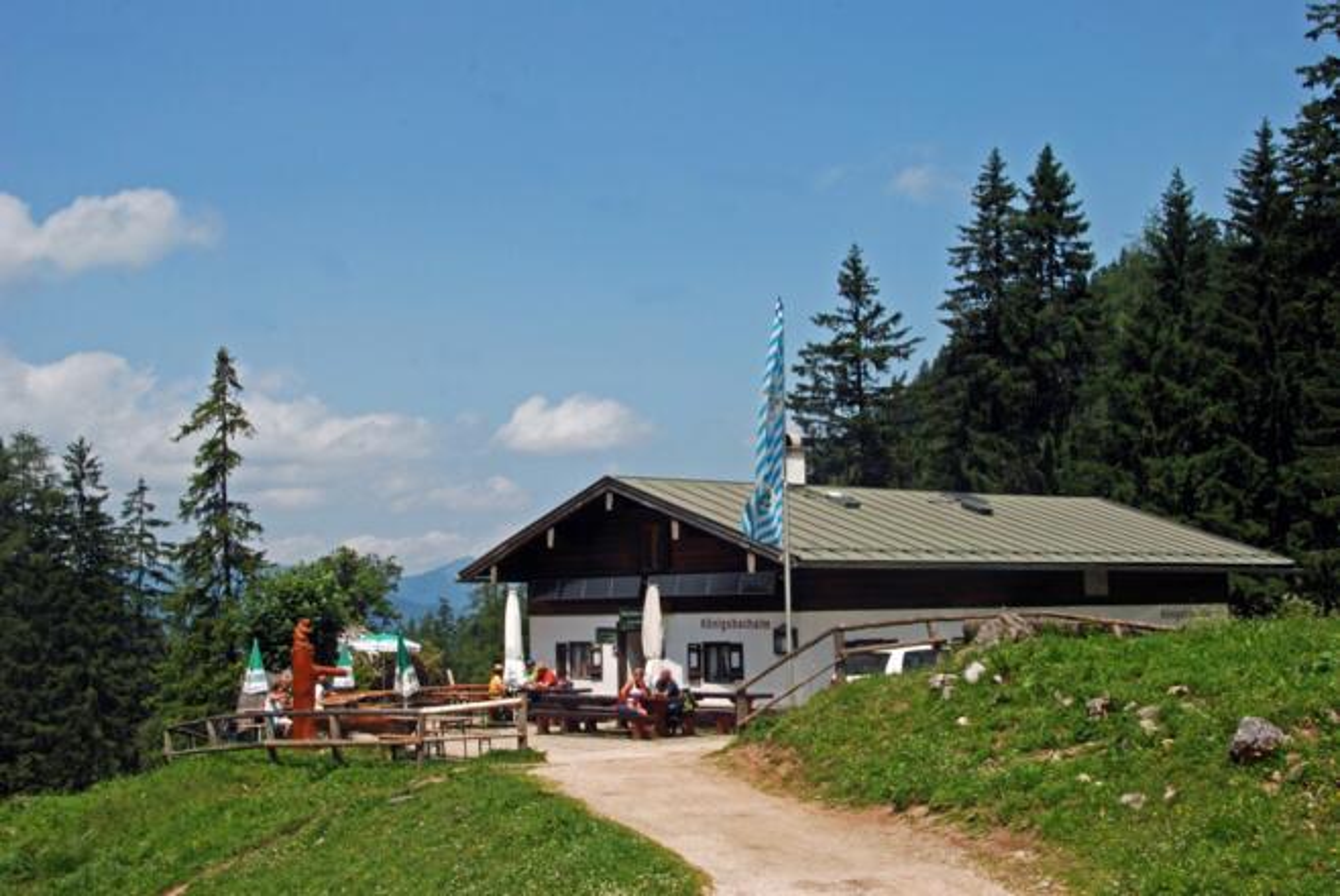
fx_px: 1788
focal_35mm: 48
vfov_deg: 28.1
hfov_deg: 41.1
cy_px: 448
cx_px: 670
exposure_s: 1/125
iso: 160
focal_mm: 32
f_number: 13
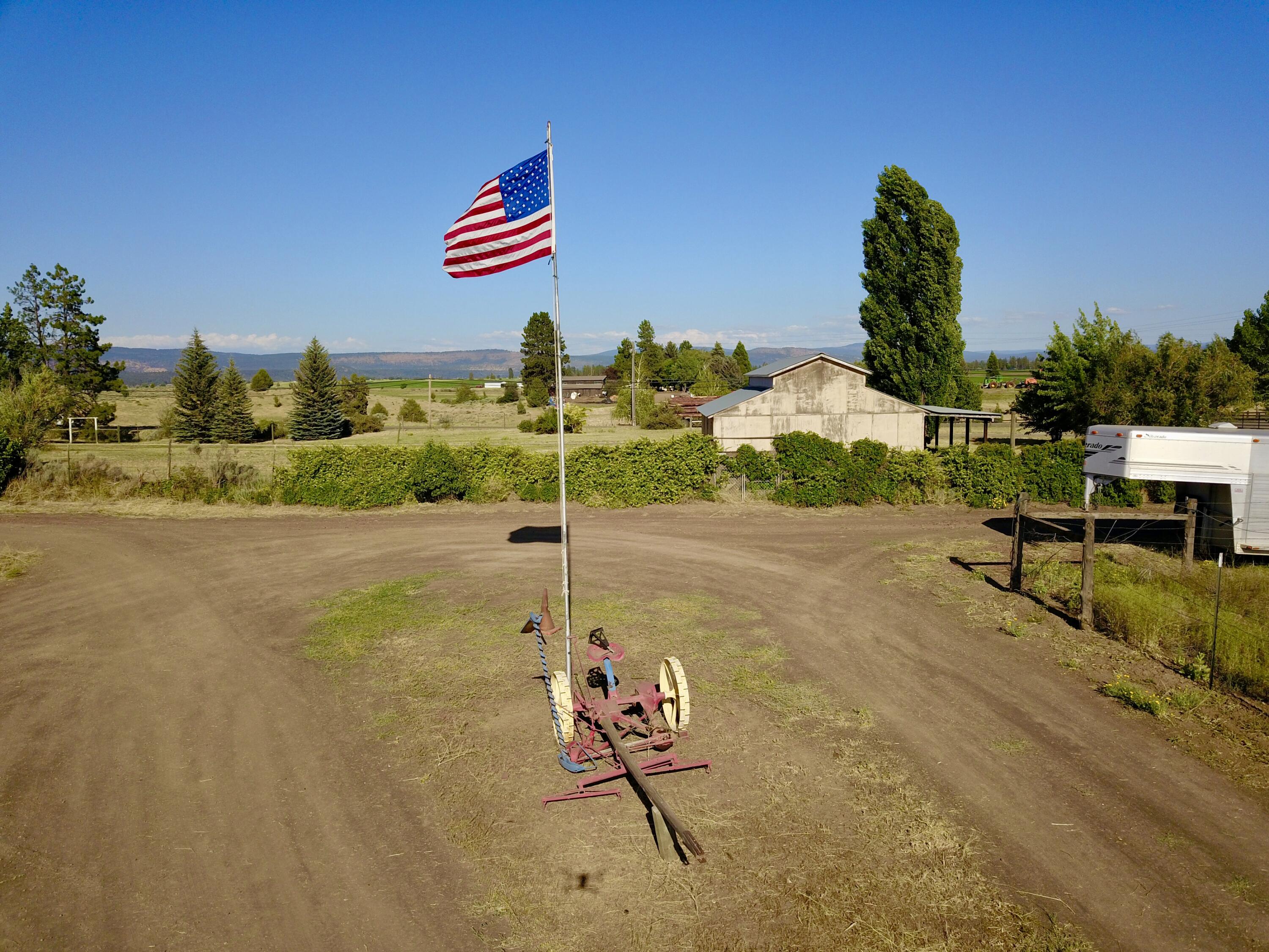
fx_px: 953
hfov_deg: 67.3
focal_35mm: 26
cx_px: 634
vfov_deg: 53.1
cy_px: 476
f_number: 2.2
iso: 100
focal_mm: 4.73
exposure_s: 1/2169
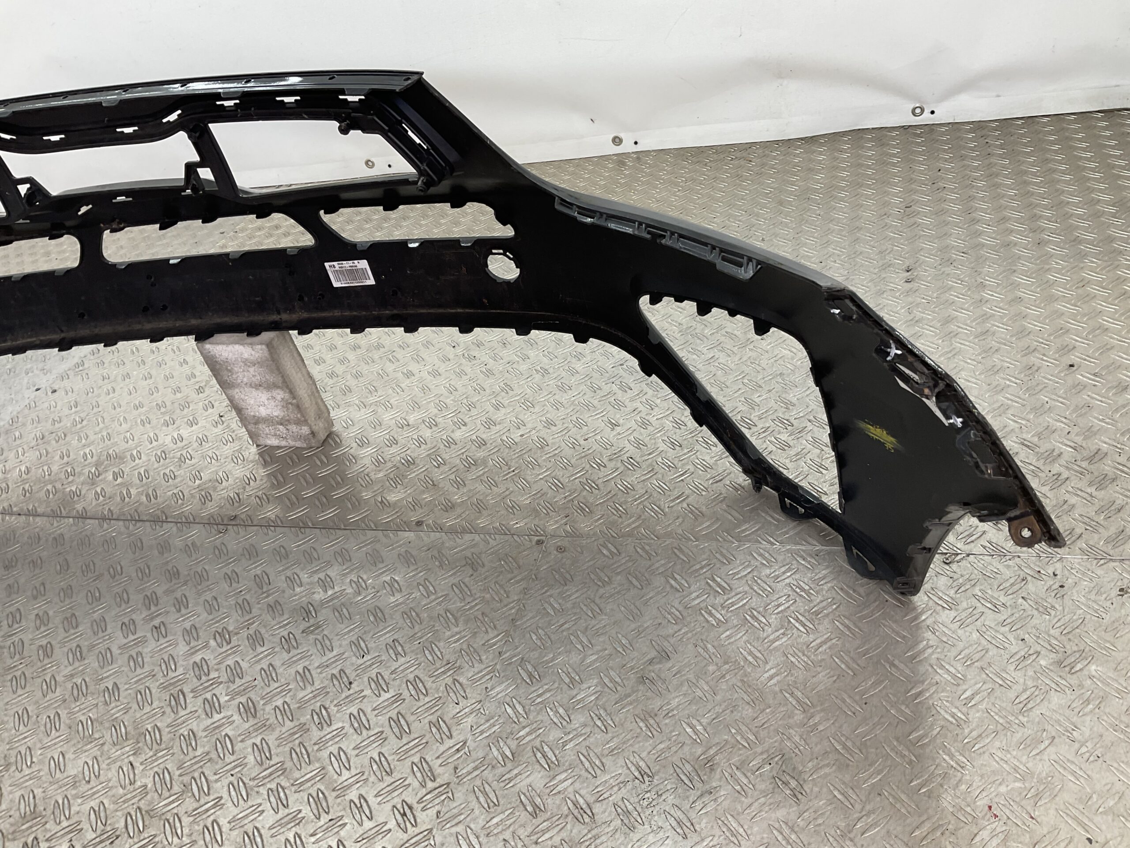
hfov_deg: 61.7
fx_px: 947
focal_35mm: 29
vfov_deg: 48.2
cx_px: 565
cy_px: 424
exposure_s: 1/100
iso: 25
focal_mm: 3
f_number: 1.8
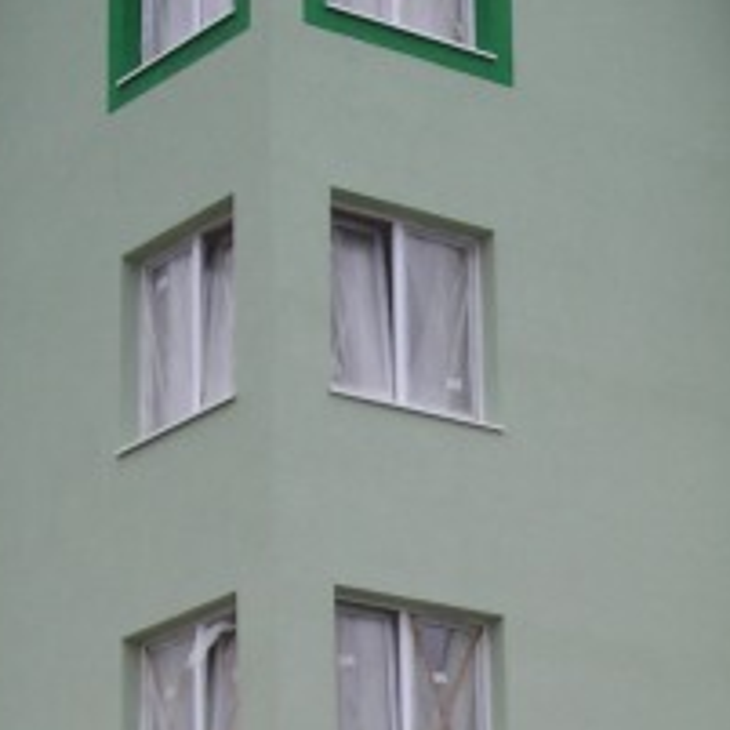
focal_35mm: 134
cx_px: 875
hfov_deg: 12.7
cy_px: 1017
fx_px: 3197
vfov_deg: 12.5
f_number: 3.2
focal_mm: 6.3
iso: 50
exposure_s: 1/28.1
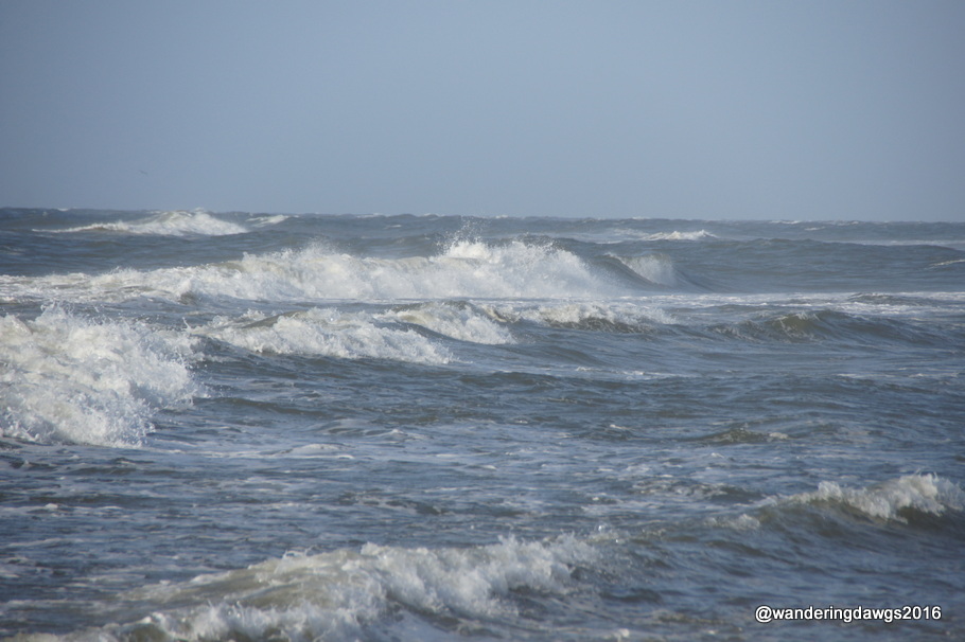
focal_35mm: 270
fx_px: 7234
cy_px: 321
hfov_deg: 7.6
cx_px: 482
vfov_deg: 5.1
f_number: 6.3
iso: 200
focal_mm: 180
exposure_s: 1/1250
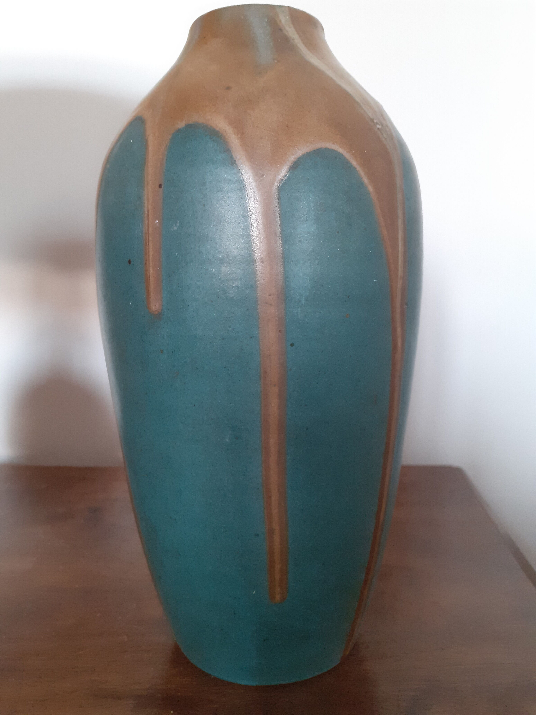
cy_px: 358
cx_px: 268
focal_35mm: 27
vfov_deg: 65.3
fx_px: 557
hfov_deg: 51.4
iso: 200
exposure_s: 1/33
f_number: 1.9
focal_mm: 3.6
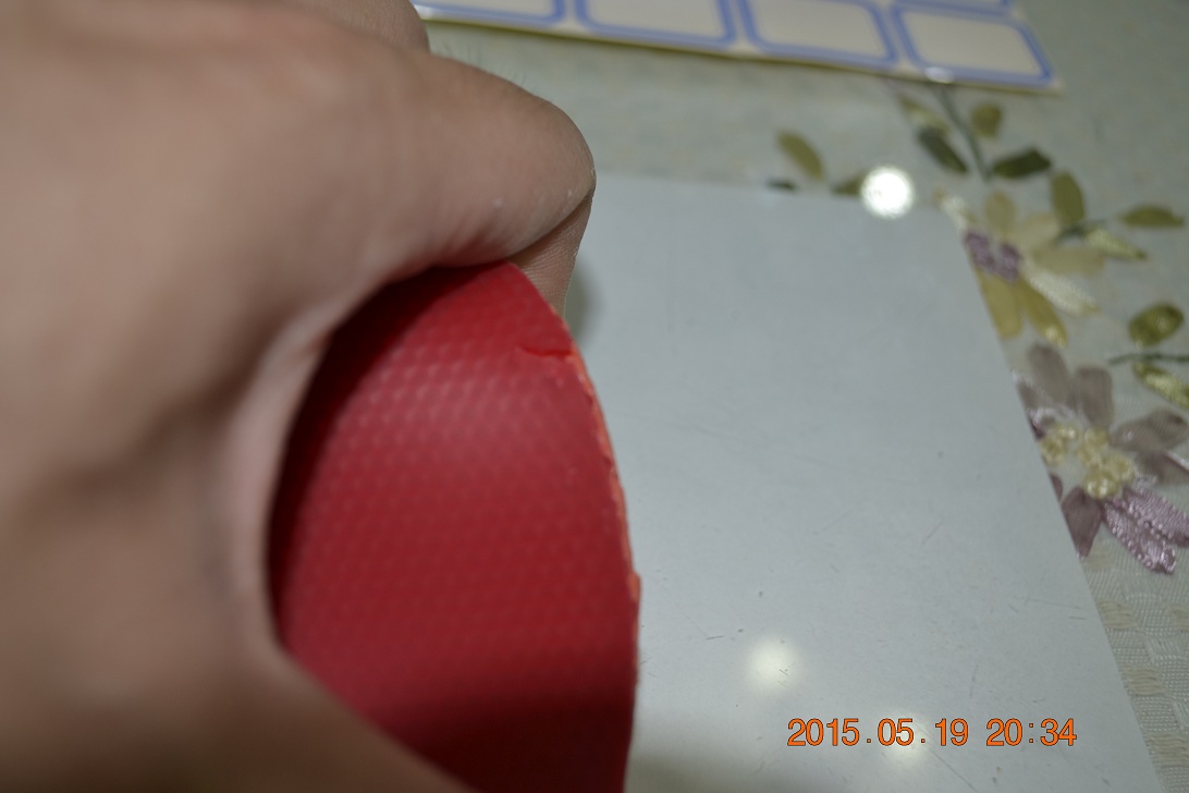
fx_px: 1189
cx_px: 594
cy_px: 396
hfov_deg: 53.1
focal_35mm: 36
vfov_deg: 36.9
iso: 100
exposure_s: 1/20
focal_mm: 24
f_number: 4
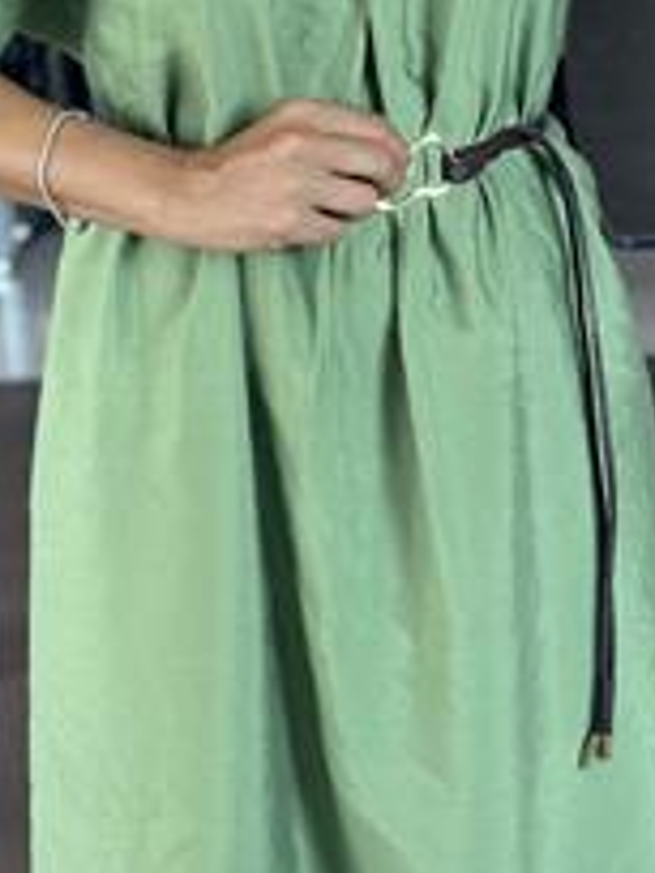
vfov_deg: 16.1
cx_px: 330
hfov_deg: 12.5
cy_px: -51
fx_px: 3002
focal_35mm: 119
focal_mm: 6.86
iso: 125
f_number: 1.78
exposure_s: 1/104
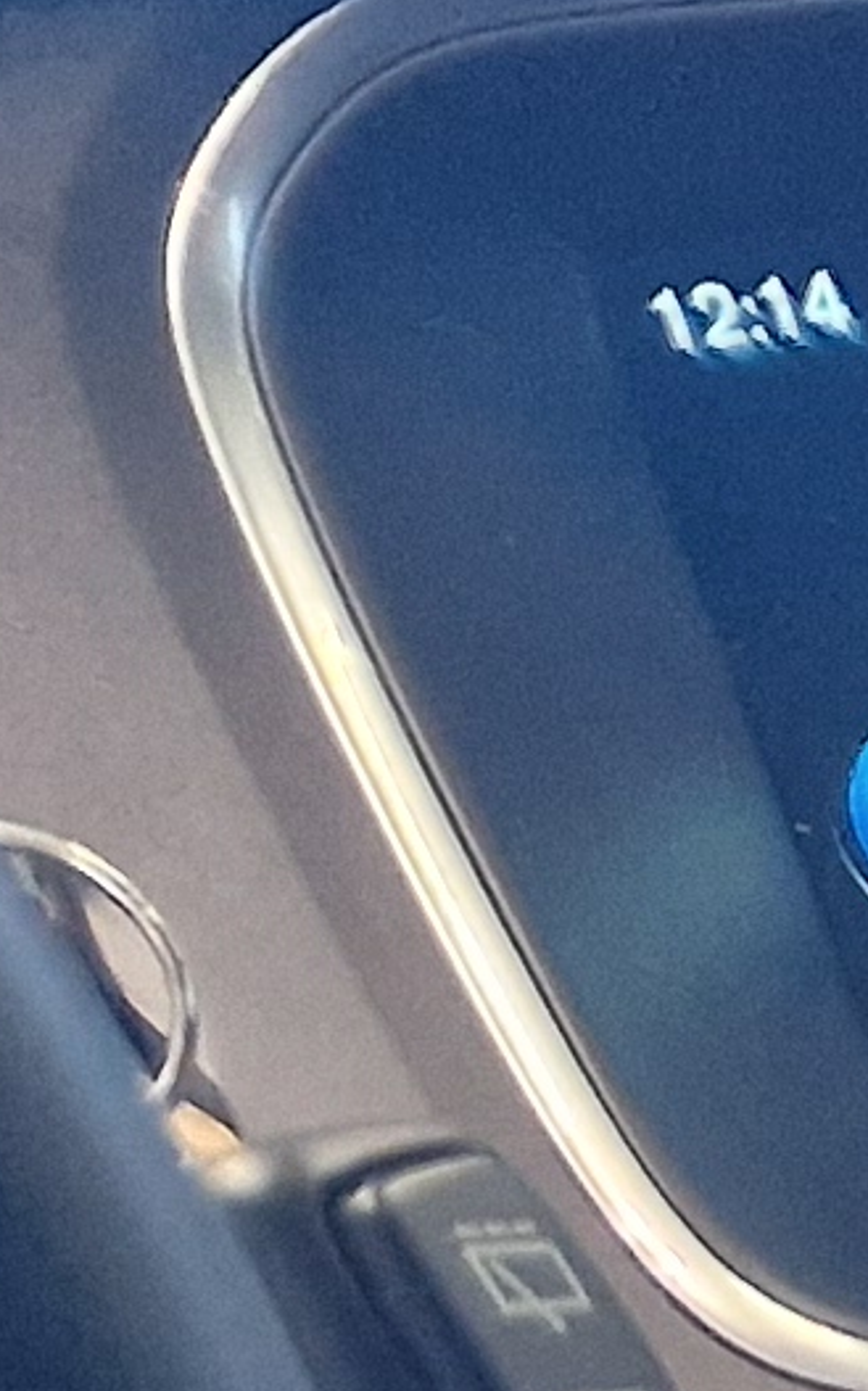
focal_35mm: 185
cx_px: 4899
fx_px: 7008
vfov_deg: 9.9
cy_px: 3394
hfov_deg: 5.0
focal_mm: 5.4
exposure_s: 1/100
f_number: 1.8
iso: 320
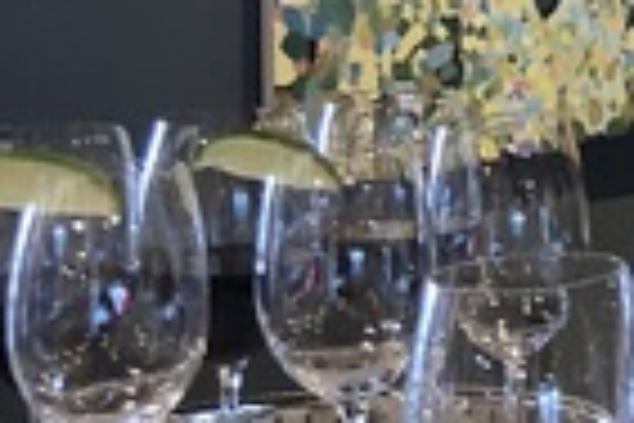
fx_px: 2184
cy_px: -274
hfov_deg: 15.1
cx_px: 1007
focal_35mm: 124
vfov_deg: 10.5
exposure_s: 1/15
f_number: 1.8
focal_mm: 3.99
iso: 50
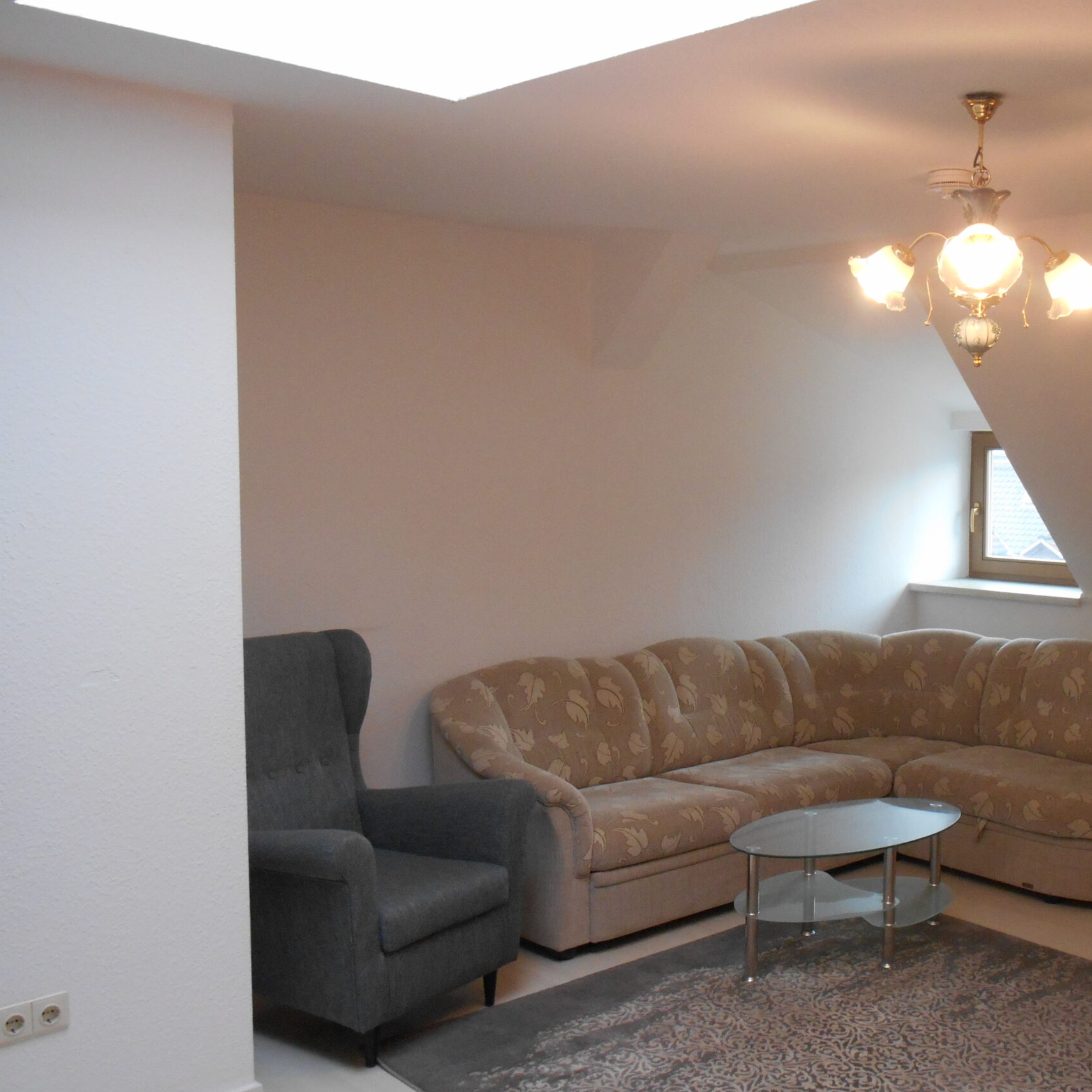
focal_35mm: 41
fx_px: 1463
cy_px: 573
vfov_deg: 40.9
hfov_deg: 40.1
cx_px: 784
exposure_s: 1/30
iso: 320
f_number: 3.6
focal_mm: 5.5
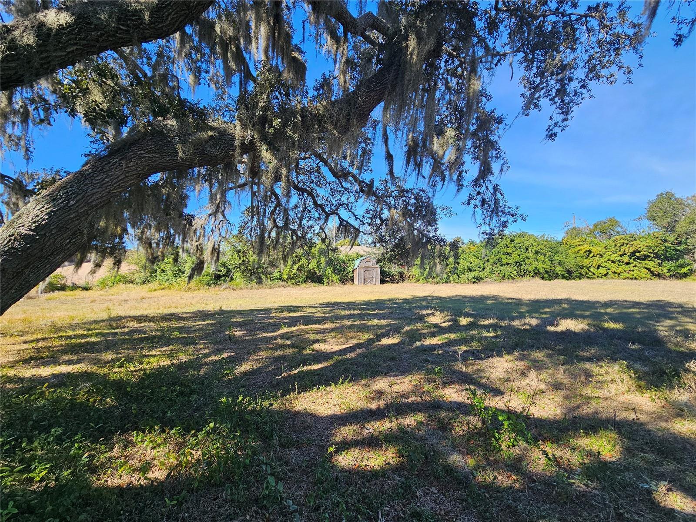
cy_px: 261
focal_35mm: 13
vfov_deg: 89.9
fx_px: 261
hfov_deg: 106.2
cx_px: 348
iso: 64
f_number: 2.2
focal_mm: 2.2
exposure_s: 1/807
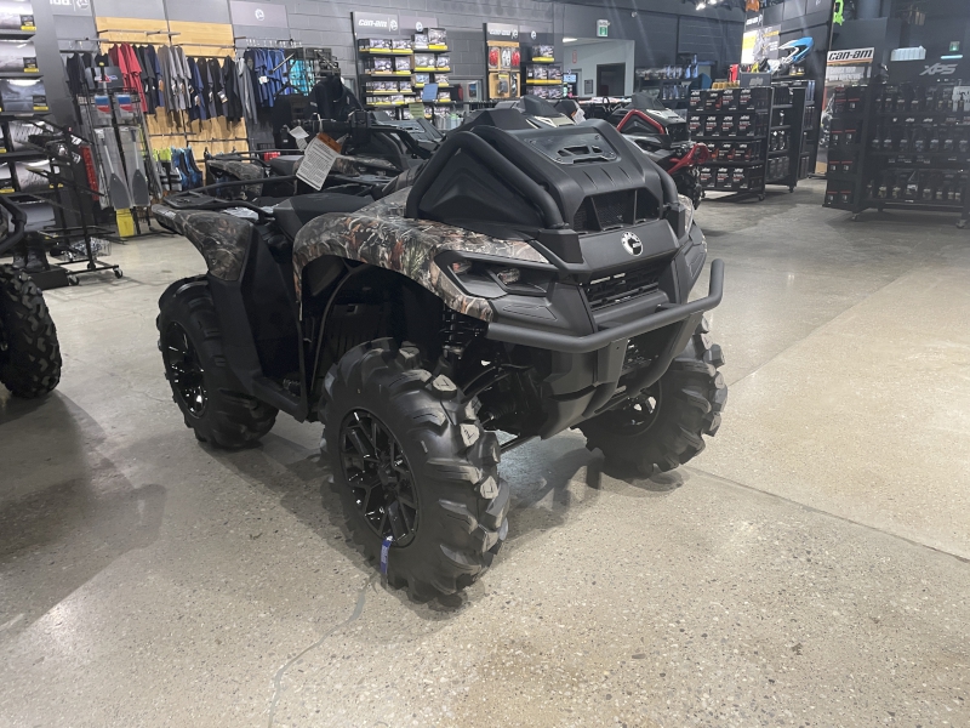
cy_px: 364
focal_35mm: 26
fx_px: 729
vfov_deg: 53.1
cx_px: 485
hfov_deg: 67.3
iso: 80
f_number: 1.6
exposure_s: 1/60
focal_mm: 4.2
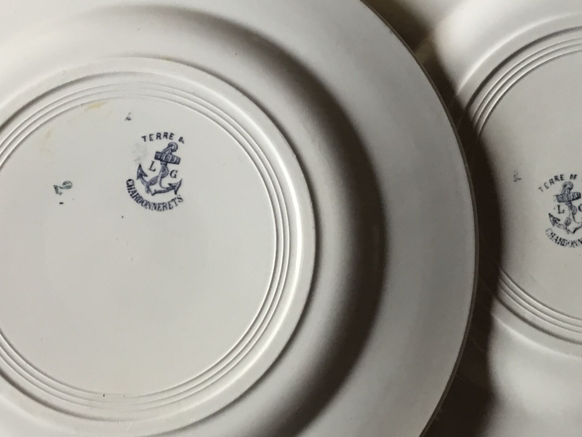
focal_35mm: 60
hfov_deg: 32.0
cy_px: 245
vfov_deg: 24.4
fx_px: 1009
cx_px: 377
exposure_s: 1/33
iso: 80
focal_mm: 3.3
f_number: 2.4
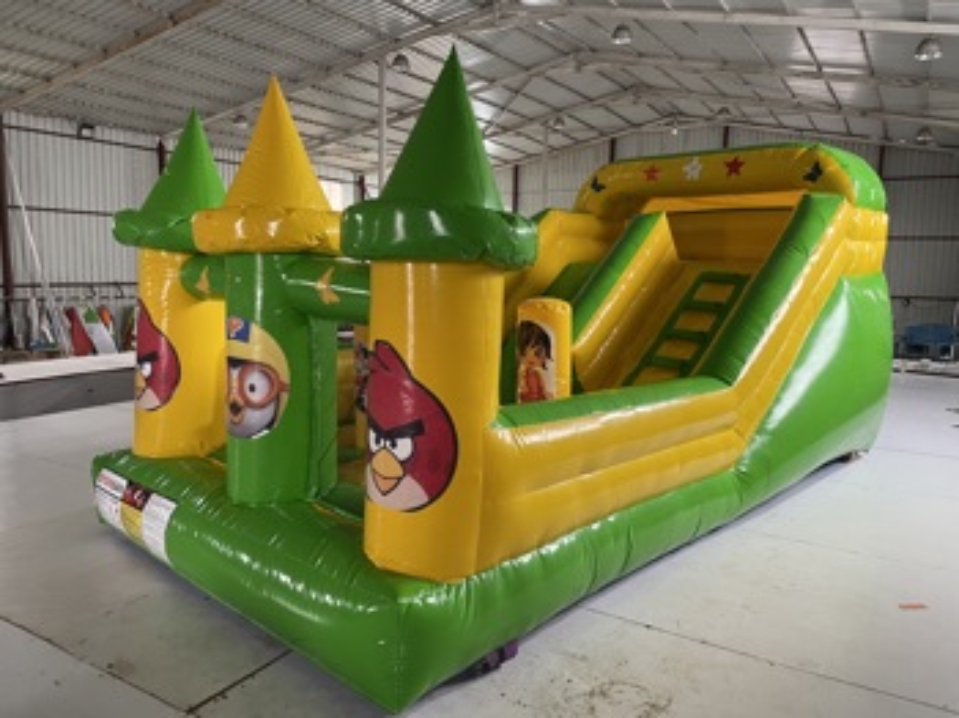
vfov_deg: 53.0
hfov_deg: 67.3
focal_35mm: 26
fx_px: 720
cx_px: 480
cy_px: 359
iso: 200
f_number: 1.6
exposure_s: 1/50
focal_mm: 4.2
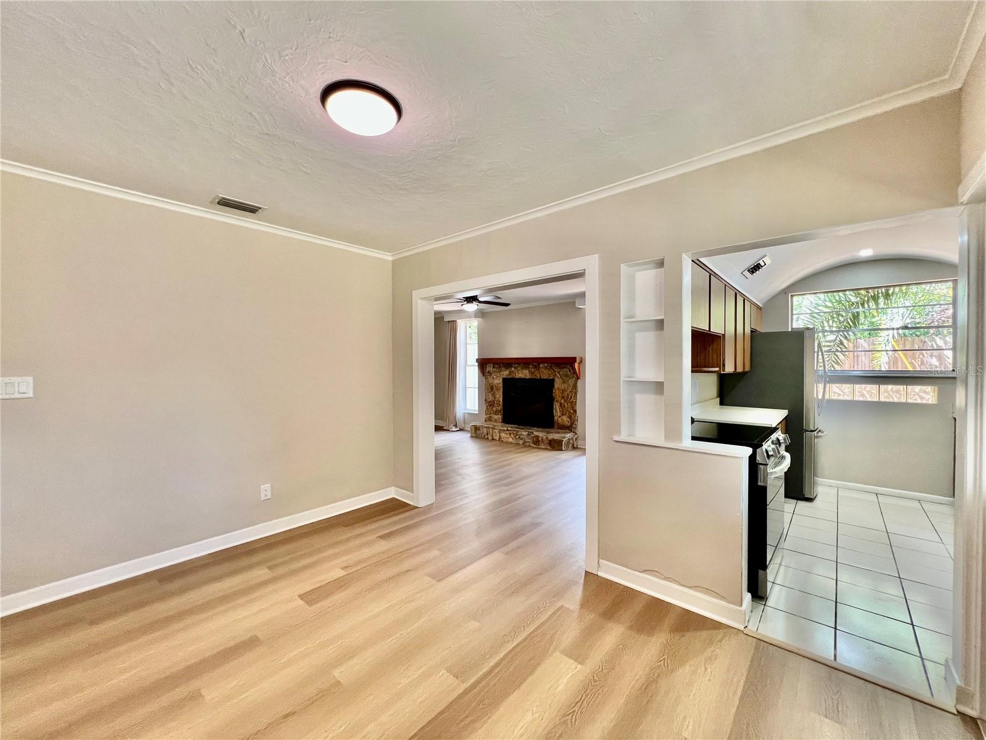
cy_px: 370
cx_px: 493
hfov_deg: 106.2
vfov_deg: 89.9
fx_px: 370
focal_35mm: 13
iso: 160
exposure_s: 1/62
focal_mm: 1.57
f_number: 1.8
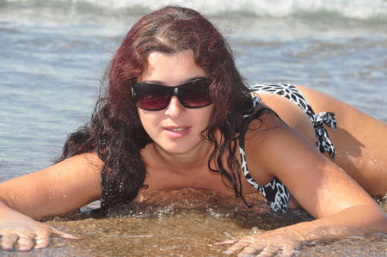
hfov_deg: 10.2
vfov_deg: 6.8
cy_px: 128
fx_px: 2174
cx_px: 194
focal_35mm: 202
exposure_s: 1/200
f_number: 11
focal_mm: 135
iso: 250
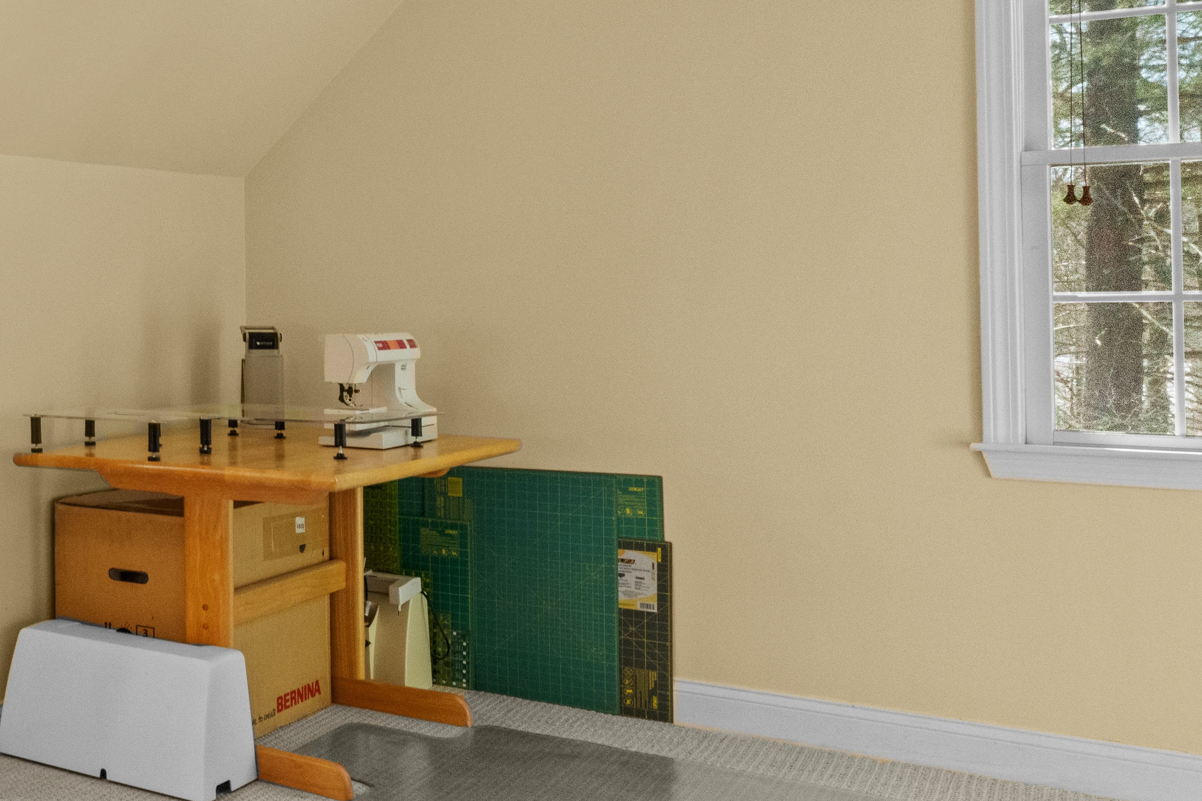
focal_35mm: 45
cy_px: 292
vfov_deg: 29.7
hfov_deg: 32.2
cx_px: -386
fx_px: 1502
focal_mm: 15
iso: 1600
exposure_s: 1/30
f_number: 11
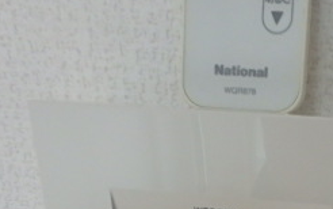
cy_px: 301
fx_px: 527
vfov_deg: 19.8
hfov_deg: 32.1
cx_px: 341
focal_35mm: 58
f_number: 3.5
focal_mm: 3.7
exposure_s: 1/40
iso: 320
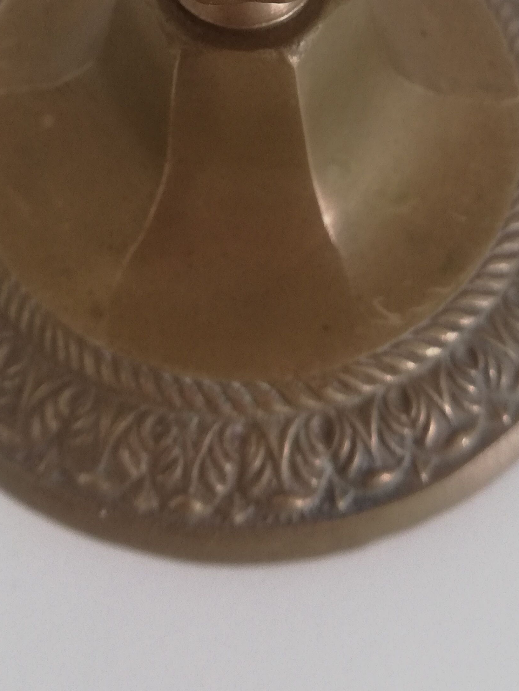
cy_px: 36
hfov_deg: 26.6
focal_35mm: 55
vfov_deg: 32.7
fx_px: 1099
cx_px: 271
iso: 125
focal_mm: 3.81
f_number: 2.2
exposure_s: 1/50
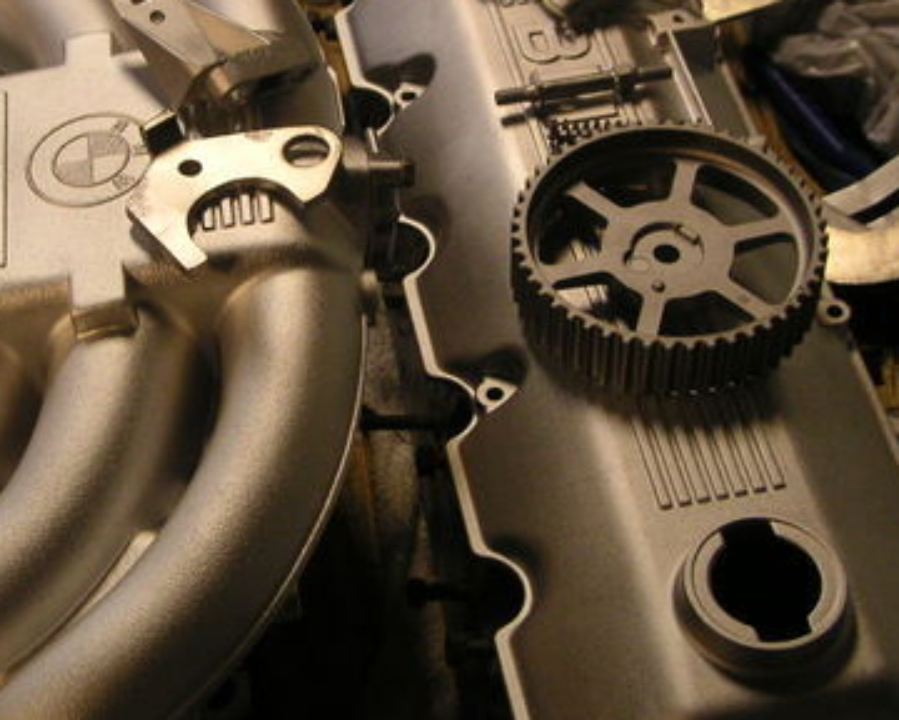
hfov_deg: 28.5
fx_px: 1756
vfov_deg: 23.1
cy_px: 305
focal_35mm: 66
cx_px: 287
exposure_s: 1/30
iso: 100
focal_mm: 6
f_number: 2.8
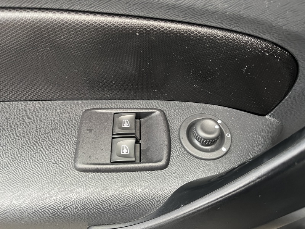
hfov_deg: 67.3
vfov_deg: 53.1
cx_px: 152
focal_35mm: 26
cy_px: 114
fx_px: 229
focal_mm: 5.1
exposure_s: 1/60
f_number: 1.6
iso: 250
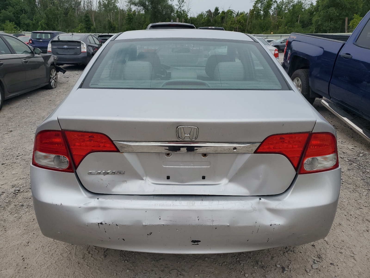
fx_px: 278
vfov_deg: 53.1
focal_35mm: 26
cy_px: 139
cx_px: 185
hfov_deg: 67.3
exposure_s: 1/1000
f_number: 1.5
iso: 50
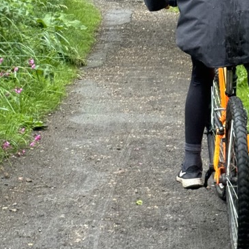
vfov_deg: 15.6
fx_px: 903
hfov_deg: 15.6
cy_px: 37
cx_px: 185
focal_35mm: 111
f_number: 1.78
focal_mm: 6.76
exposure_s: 1/146
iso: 64
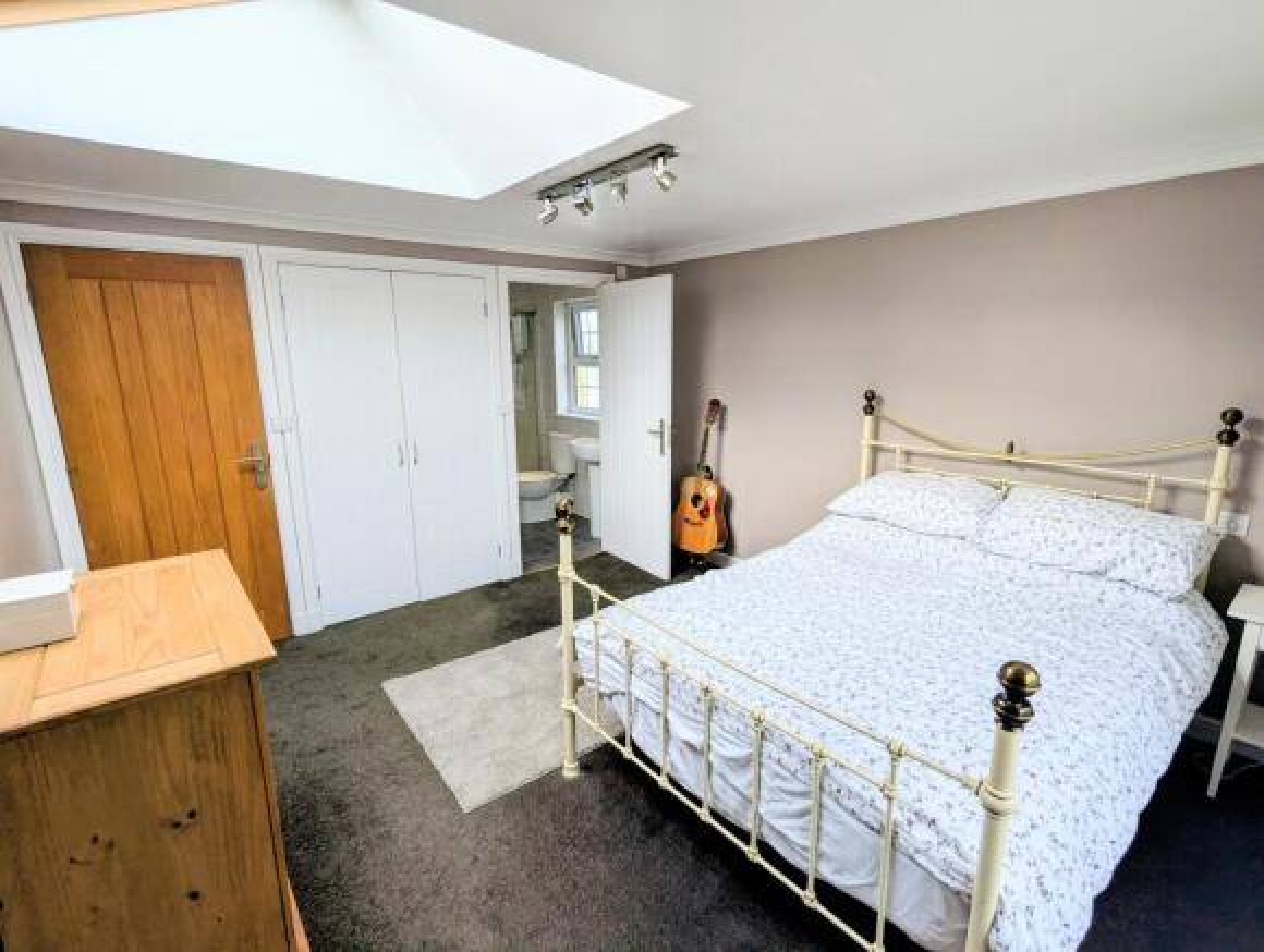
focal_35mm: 16
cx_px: 632
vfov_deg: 78.3
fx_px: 585
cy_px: 476
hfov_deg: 94.4
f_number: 2.2
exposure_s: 1/146
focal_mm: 2.35
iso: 47
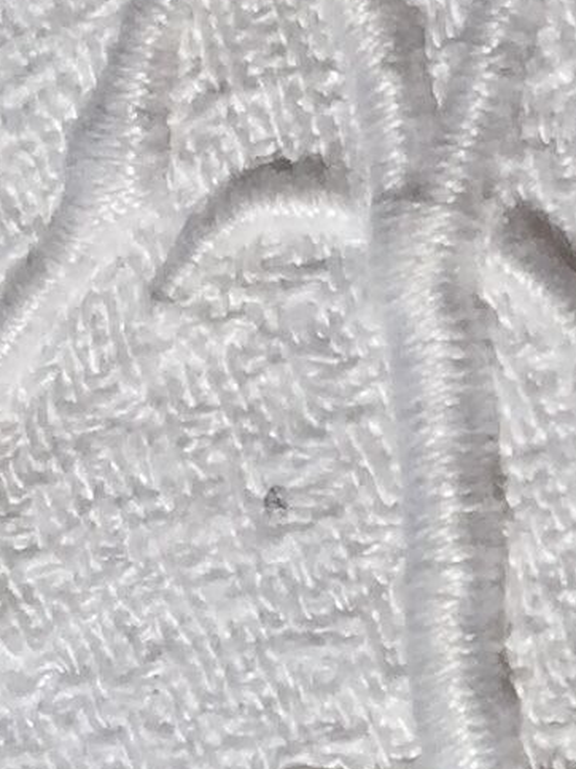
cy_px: 753
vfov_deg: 10.0
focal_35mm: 196
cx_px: 854
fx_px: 4350
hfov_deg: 7.4
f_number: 2.2
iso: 32
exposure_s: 1/13333
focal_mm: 4.15
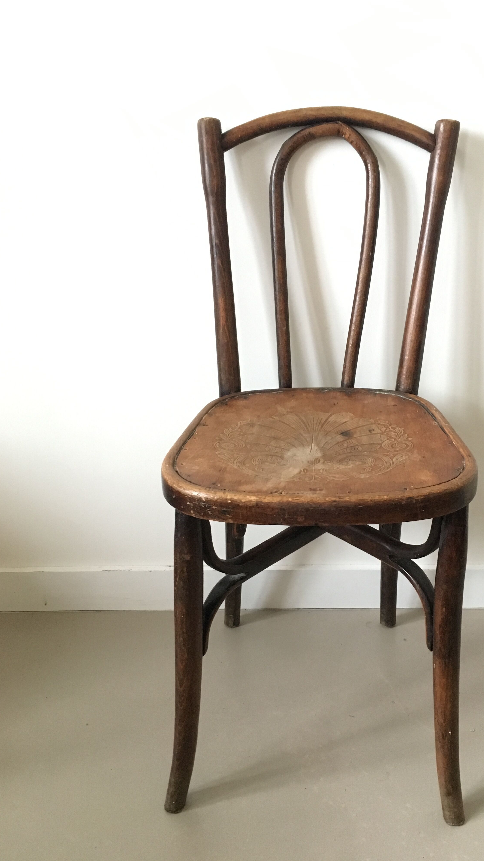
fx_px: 730
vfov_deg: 61.0
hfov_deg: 36.4
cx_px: 311
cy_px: 427
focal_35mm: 32
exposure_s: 1/17
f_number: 2.2
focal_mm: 4.15
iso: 250
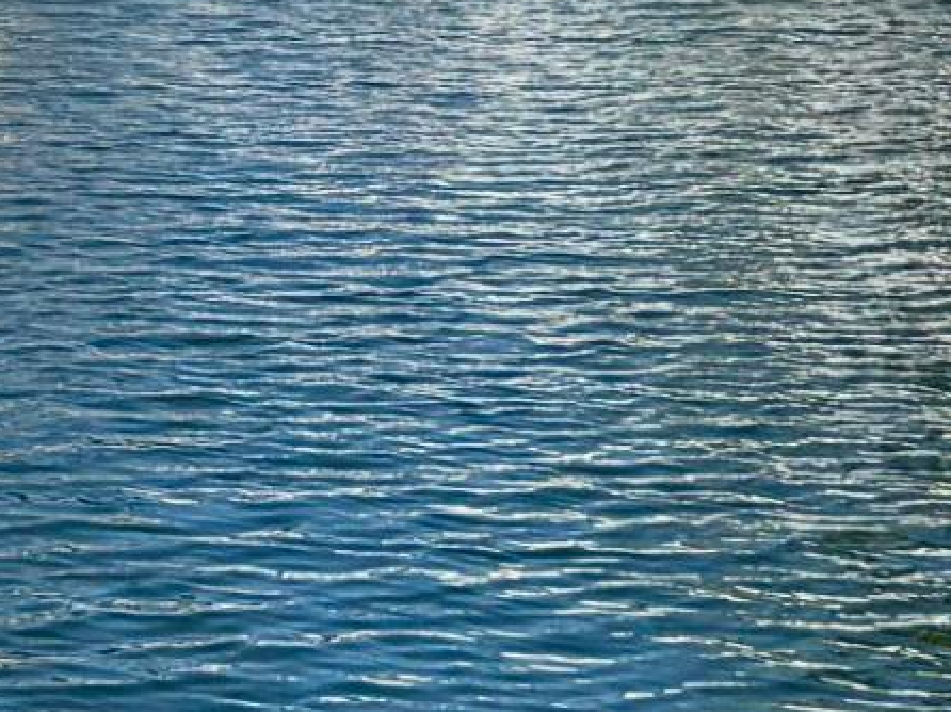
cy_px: -322
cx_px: -286
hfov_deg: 12.4
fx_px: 4256
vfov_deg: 9.3
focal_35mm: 155
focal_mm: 6.76
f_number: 1.78
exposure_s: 1/5319
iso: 80
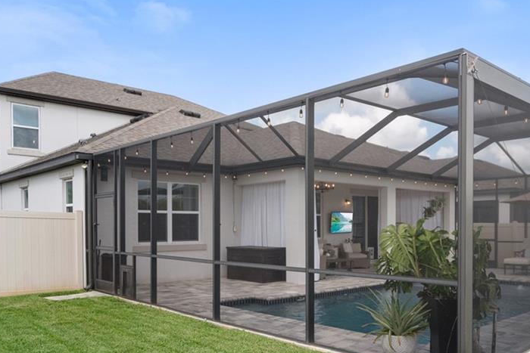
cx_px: 256
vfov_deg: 40.9
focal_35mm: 32
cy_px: 218
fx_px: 471
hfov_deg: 58.7
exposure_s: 1/640
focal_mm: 14
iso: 250
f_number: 7.1
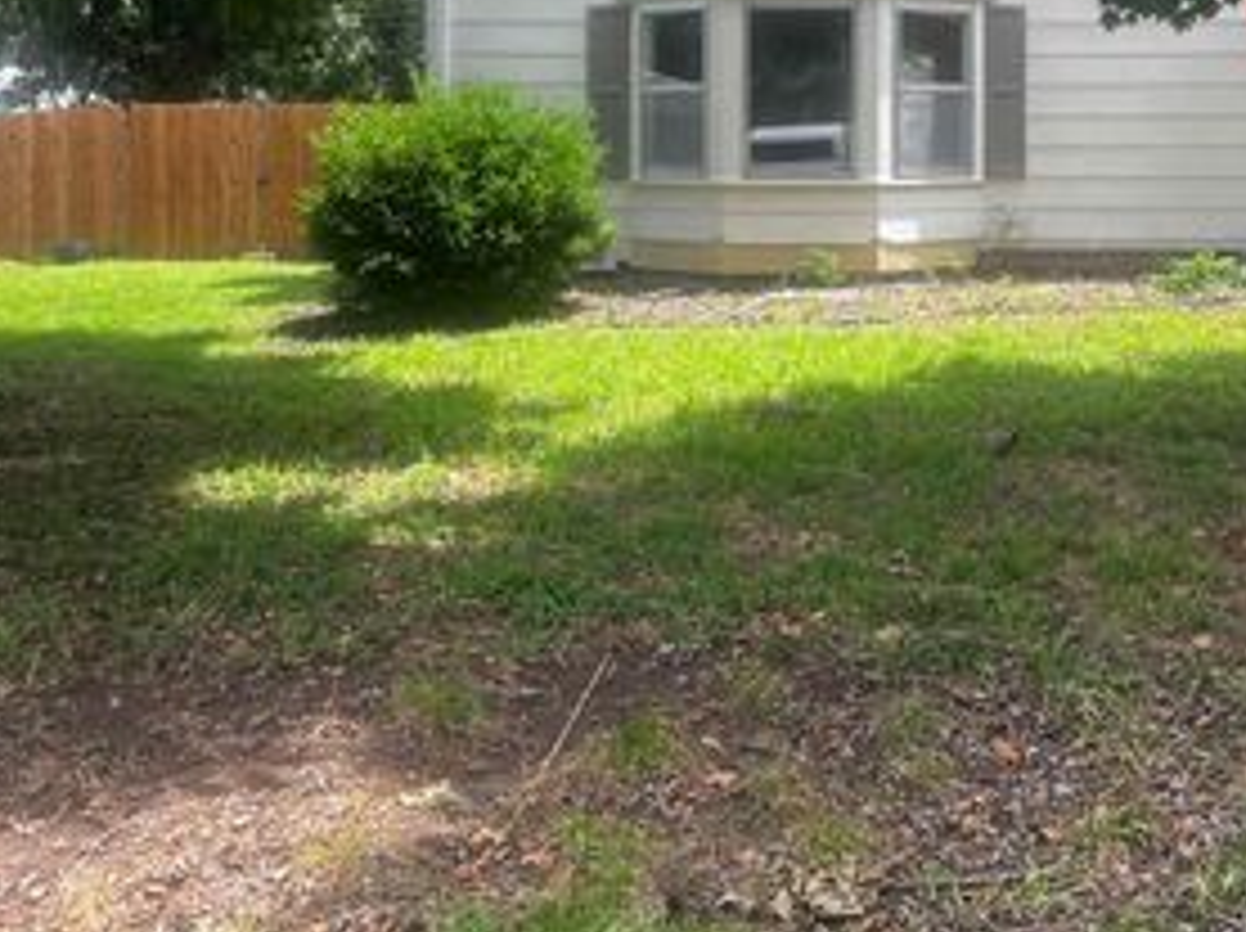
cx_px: 949
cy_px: 124
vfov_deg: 29.7
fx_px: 1690
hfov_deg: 39.3
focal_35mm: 47
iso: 50
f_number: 1.5
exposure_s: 1/769
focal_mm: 5.7
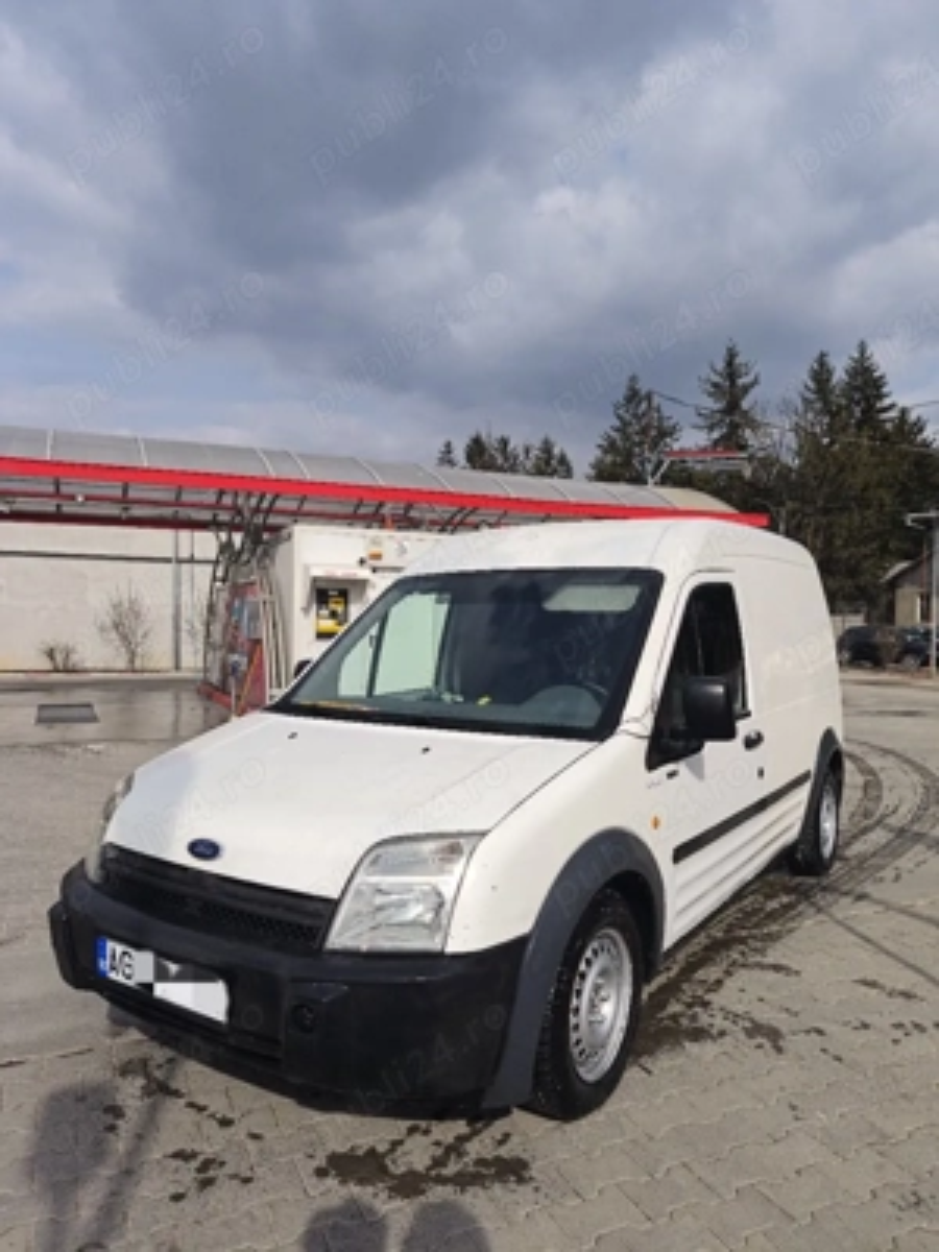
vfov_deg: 73.9
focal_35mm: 23
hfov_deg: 58.9
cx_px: 470
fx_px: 832
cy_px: 626
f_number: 1.65
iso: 50
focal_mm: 6.18
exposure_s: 1/1667
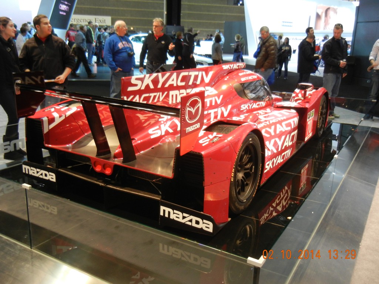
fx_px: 372
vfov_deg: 41.8
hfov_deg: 54.0
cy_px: 142
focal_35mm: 34
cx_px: 190
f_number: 3.6
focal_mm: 6.2
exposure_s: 1/32.8
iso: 400
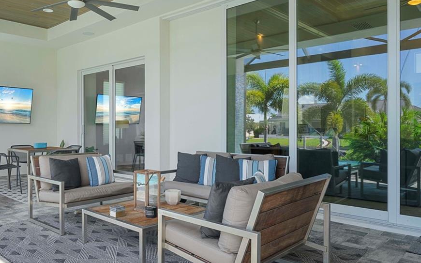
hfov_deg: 62.2
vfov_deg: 41.8
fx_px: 344
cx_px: 162
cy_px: 129
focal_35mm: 30
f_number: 8
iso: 200
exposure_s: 1/6
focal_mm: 16
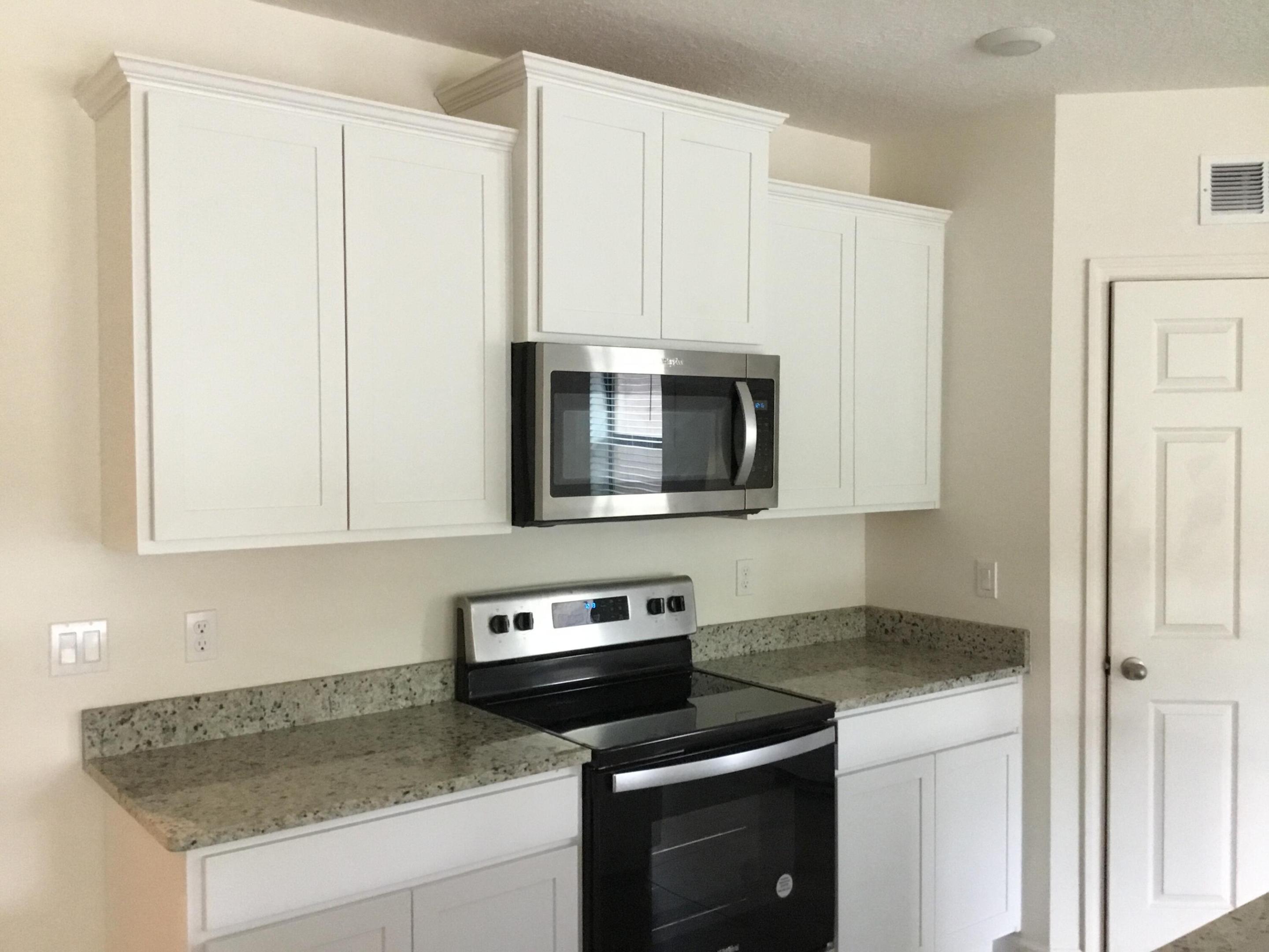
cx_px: 634
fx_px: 1136
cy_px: 476
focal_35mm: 31
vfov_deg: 45.4
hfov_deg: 58.4
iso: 200
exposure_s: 1/30
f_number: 2.4
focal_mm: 3.3
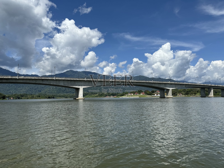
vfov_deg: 56.8
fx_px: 155
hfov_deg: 71.6
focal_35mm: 24
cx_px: 112
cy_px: 84
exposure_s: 1/4950
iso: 80
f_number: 1.78
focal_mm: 6.76
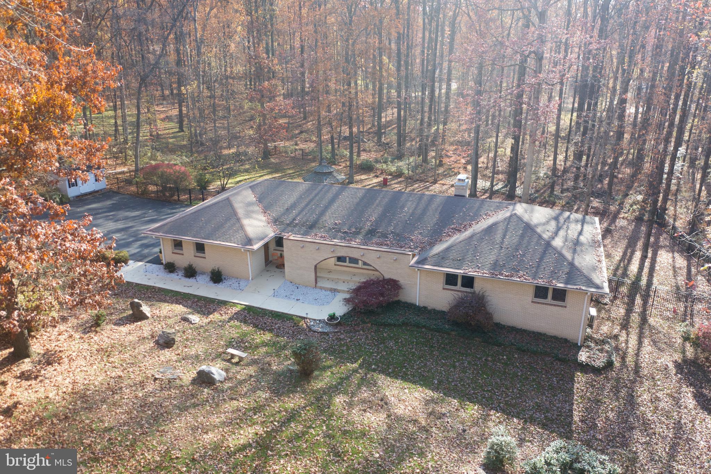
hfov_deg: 65.5
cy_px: 237
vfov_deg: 46.4
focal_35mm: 28
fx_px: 553
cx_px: 356
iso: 120
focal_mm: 10.26
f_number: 2.8
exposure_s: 1/30
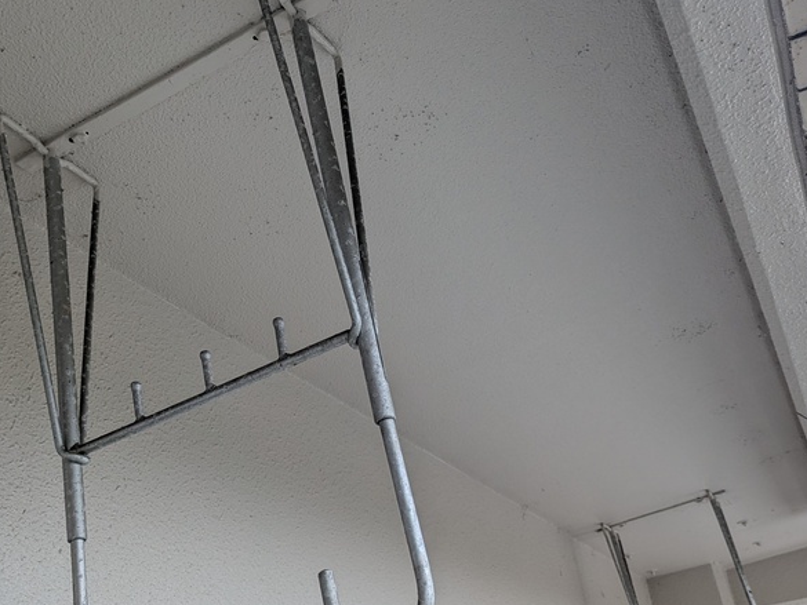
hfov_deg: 45.7
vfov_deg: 35.1
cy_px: 356
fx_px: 956
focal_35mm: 41
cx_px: 350
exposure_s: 1/629
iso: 45
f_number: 1.89
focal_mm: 5.43
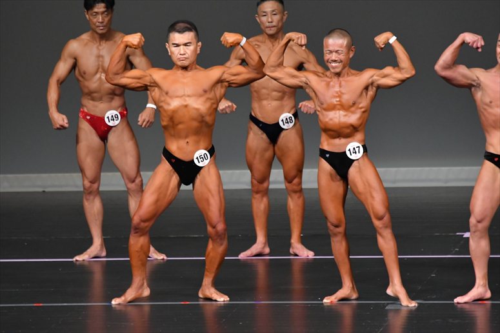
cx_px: 250
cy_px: 166
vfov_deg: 3.7
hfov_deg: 5.5
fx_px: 5206
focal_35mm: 375
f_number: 5.6
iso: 4000
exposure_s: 1/400
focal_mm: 250
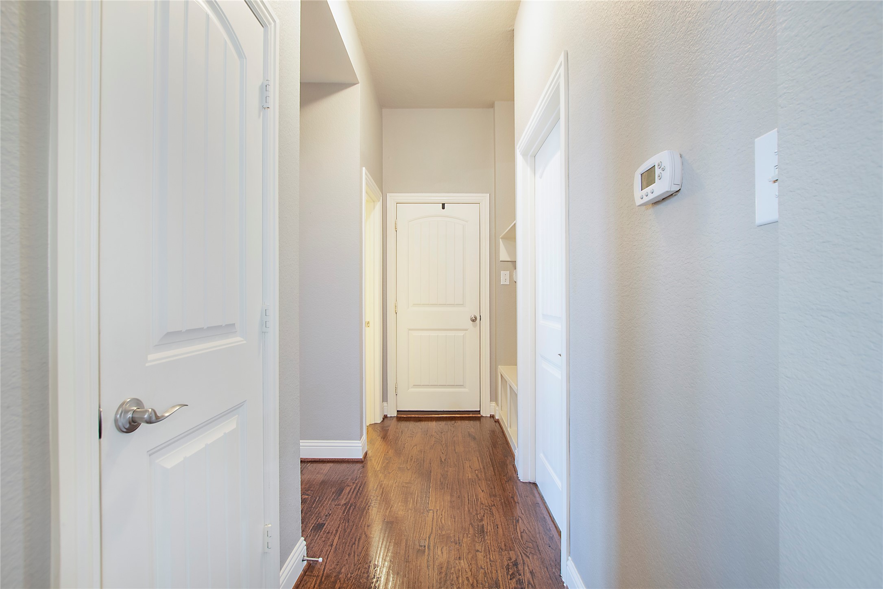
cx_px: 442
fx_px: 368
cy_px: 294
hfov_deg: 100.4
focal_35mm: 15
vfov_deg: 77.3
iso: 100
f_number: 5.6
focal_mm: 10
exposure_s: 1/2.5
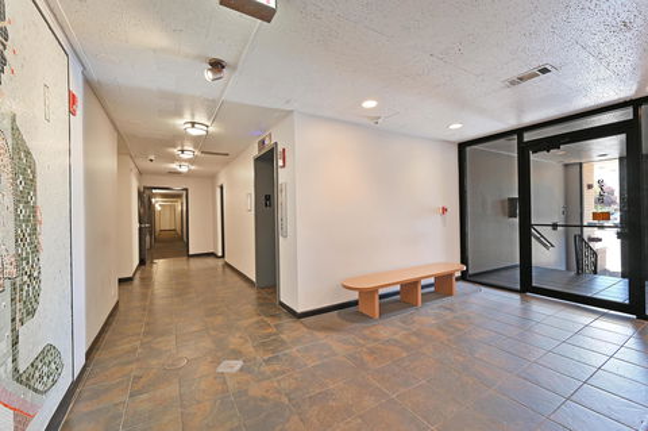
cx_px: 324
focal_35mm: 14
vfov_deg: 81.1
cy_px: 216
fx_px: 252
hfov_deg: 104.3
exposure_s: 1
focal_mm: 14
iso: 400
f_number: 8
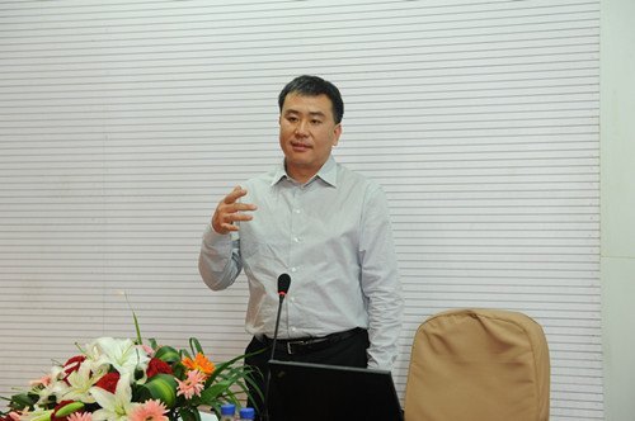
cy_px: 210
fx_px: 846
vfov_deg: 28.0
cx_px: 318
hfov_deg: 41.2
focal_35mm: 48
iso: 2000
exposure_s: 1/60
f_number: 4
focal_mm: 48
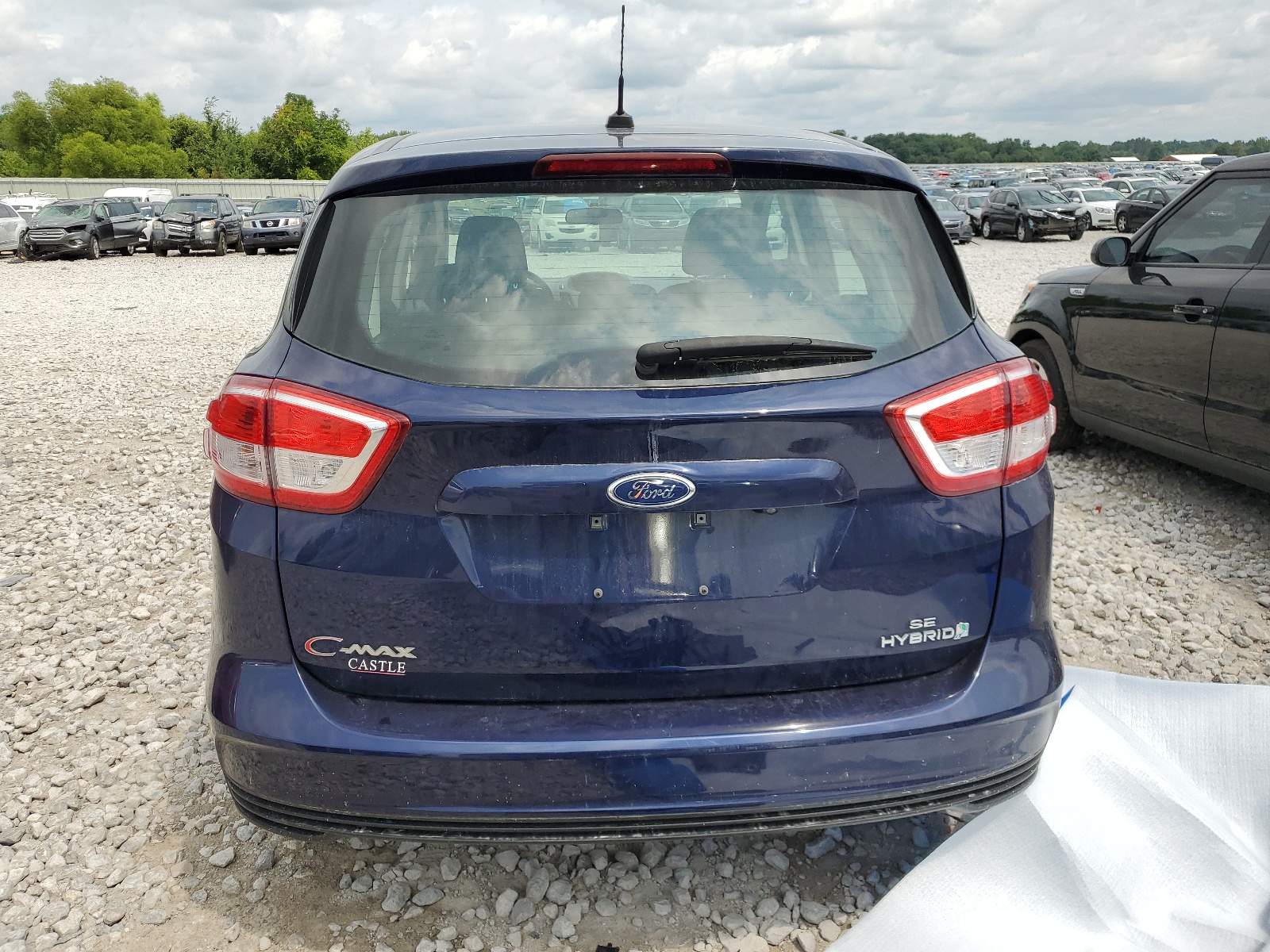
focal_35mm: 26
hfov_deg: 67.3
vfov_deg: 53.1
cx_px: 635
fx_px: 954
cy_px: 476
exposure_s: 1/3333
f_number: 1.5
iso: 50
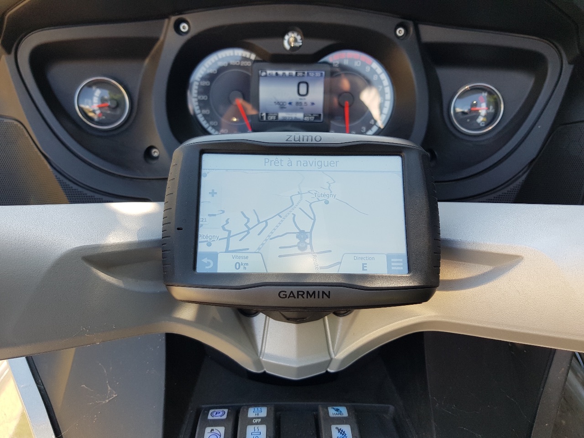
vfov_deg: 53.1
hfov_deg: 67.3
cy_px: 219
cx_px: 292
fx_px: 439
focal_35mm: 26
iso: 40
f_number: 1.7
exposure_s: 1/210
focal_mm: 4.2
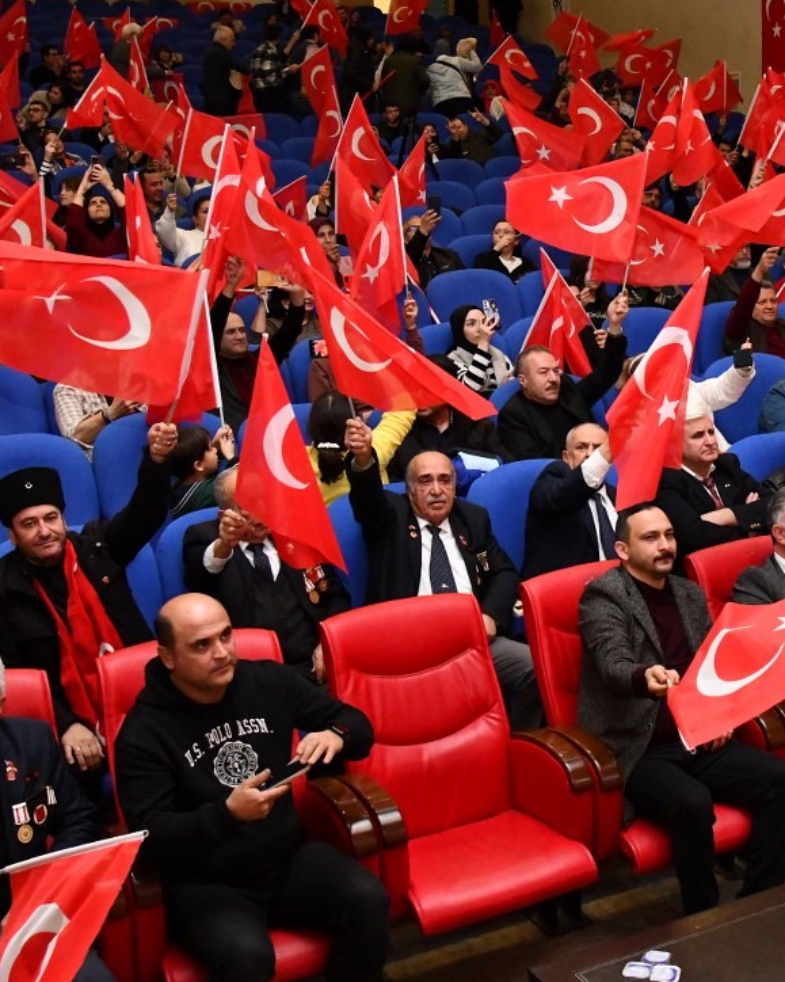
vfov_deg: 37.9
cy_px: 404
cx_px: 637
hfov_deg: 30.0
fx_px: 1423
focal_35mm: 49
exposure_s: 1/200
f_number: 5
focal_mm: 24
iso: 8000
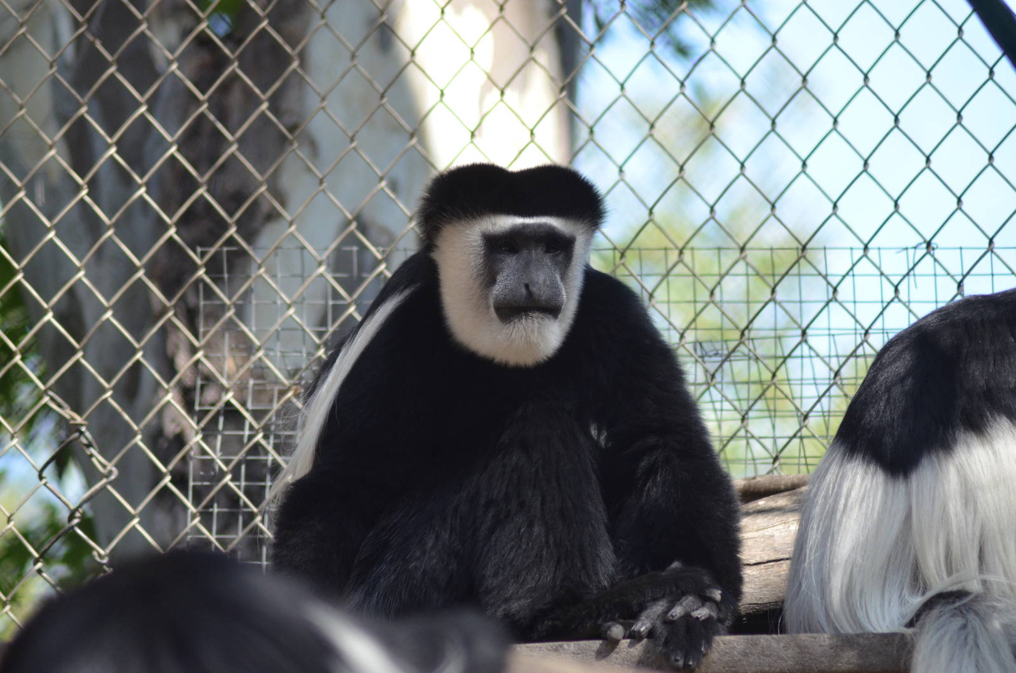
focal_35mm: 278
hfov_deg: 7.4
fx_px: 7816
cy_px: 336
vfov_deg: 4.9
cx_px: 508
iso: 800
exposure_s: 1/1000
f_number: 4.5
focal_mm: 185
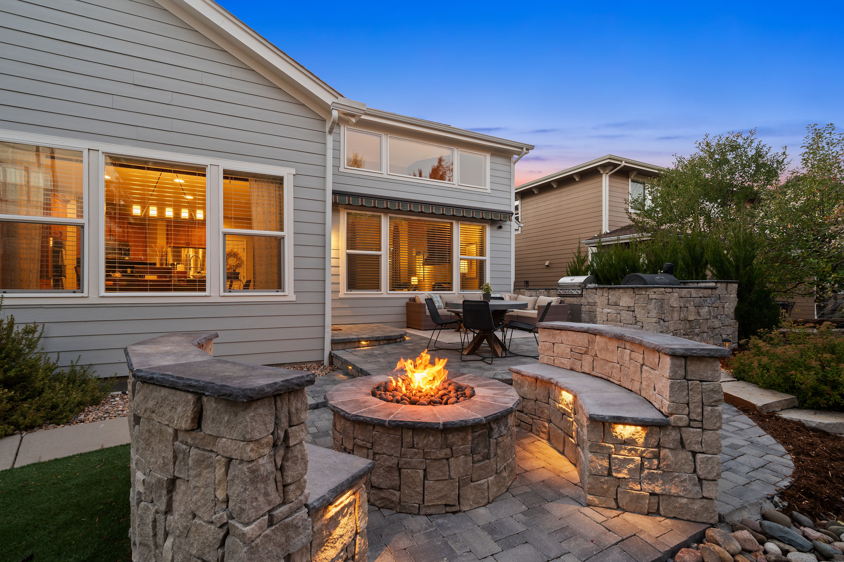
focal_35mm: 16
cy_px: 281
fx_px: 387
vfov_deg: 72.0
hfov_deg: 95.0
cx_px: 422
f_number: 9
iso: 250
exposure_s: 1/2.5
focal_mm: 16.5
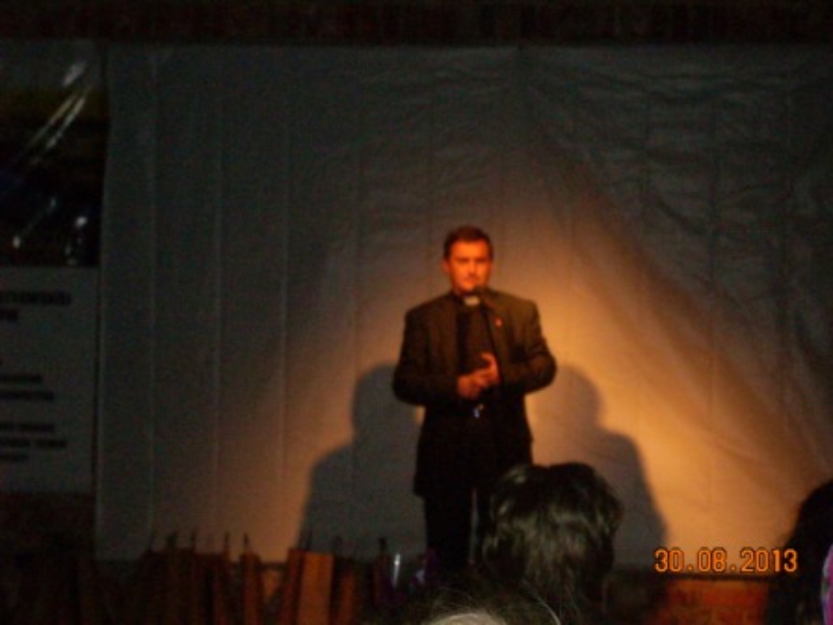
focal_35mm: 113
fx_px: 2719
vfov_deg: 13.1
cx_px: 416
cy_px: 312
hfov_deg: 17.4
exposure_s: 1/60
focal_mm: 18.6
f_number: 5.2
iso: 800
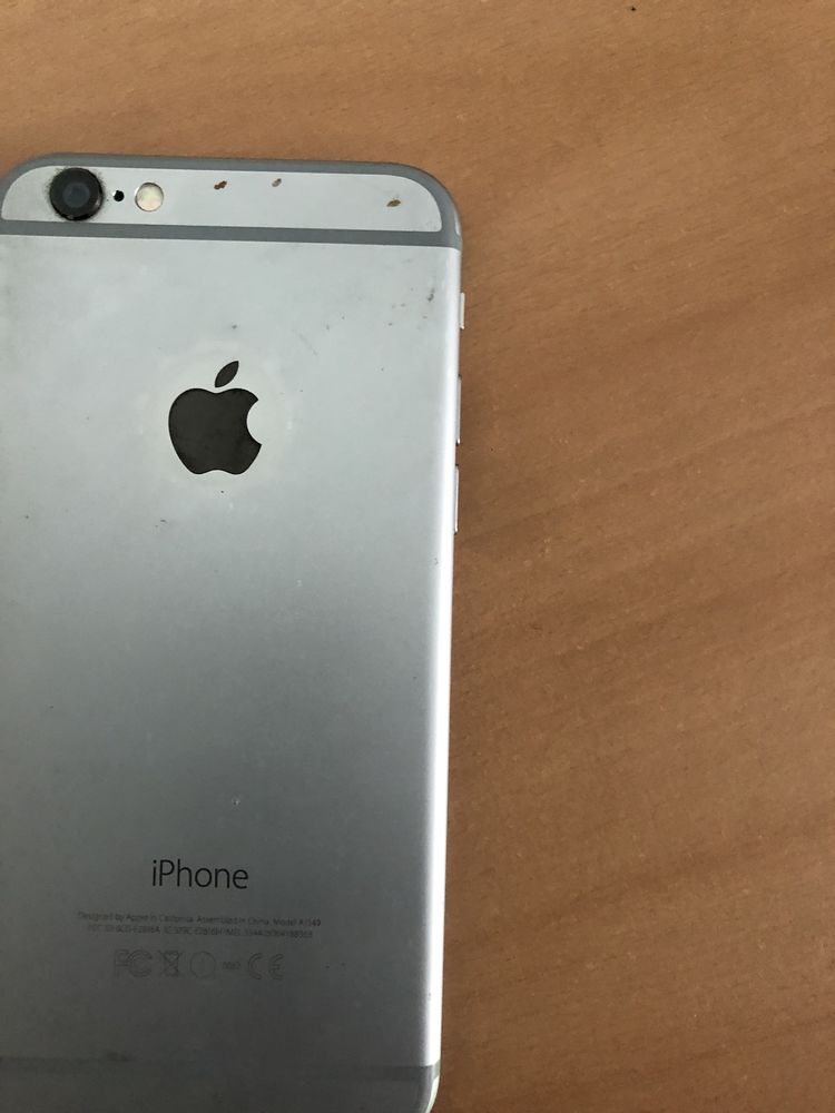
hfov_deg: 49.7
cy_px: 556
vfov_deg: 63.4
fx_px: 901
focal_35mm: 28
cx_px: 418
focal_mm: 3.99
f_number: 1.8
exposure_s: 1/11
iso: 100
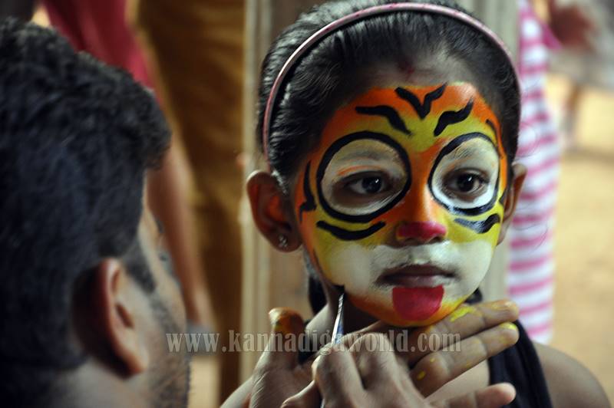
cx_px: 307
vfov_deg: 8.7
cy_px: 204
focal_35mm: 158
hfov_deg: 13.1
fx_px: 2684
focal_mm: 105
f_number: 5.6
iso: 640
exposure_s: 1/20
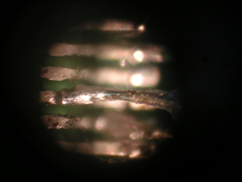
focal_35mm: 105
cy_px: 91
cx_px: 121
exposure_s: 1/6
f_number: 5
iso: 100
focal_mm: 17.1
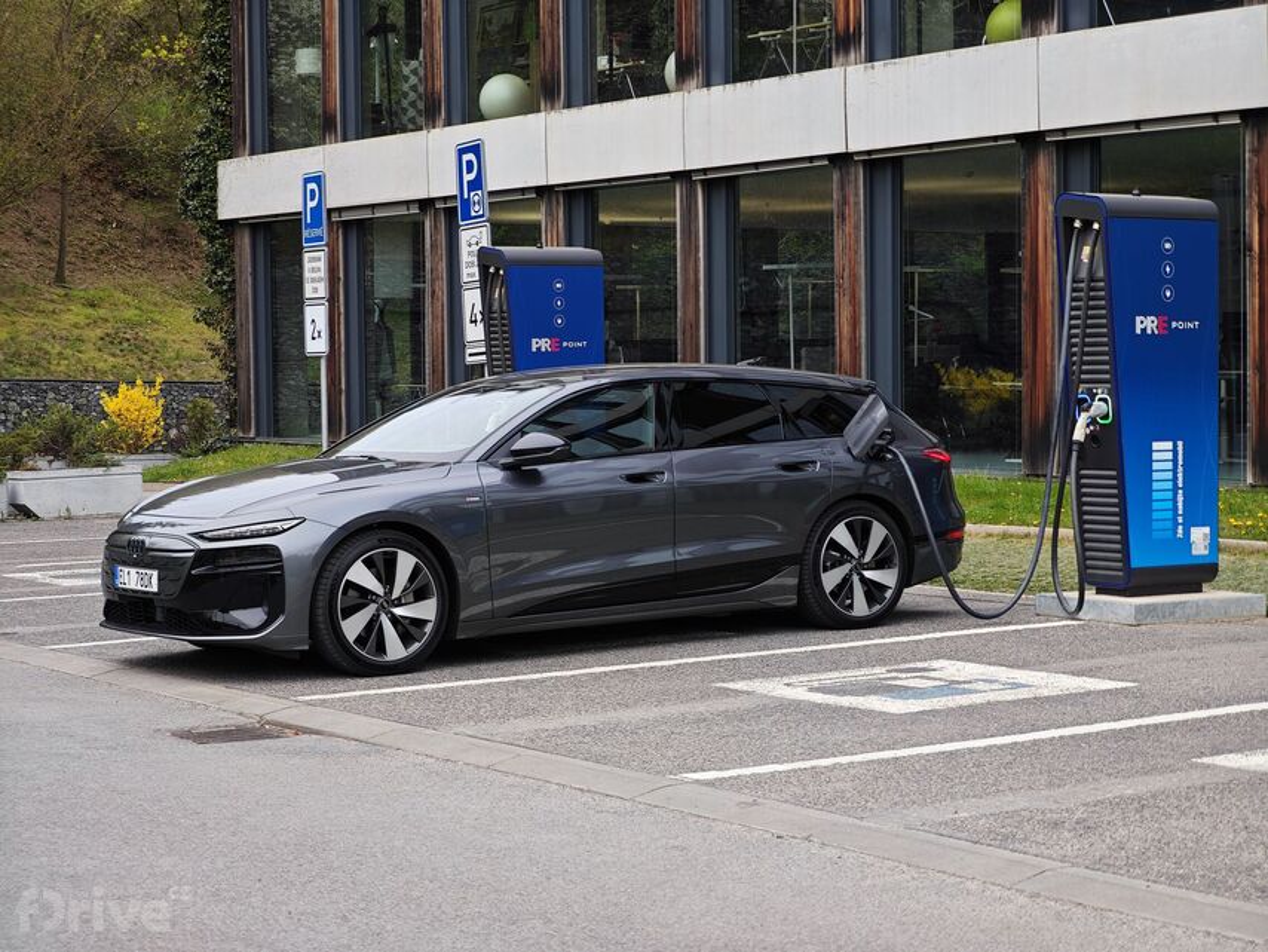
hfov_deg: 26.0
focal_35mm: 75
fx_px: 2748
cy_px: 476
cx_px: 634
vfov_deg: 19.6
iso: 50
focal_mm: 12.28
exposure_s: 1/107
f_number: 1.8
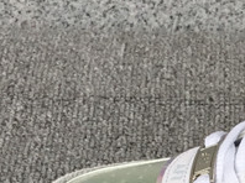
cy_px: 313
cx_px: 328
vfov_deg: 10.0
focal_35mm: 141
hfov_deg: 13.5
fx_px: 997
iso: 25
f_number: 2.4
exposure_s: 1/121
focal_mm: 3.3
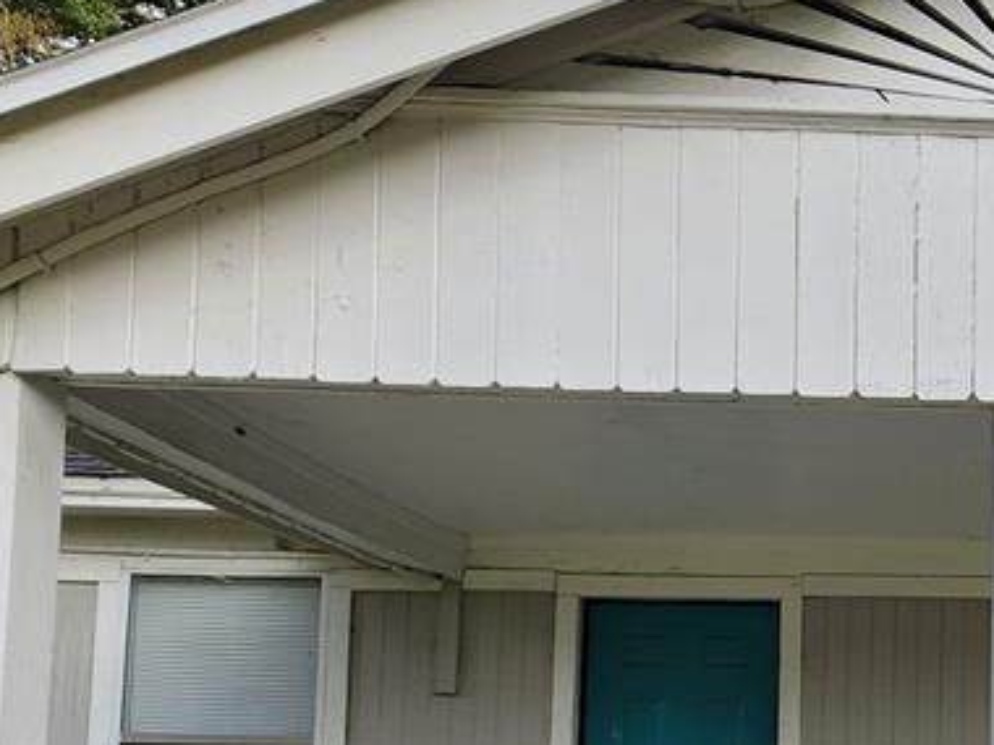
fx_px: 1005
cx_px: 957
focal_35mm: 35
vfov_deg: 36.7
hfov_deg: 45.7
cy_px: 737
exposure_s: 1/138
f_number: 2.2
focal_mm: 2.2
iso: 50
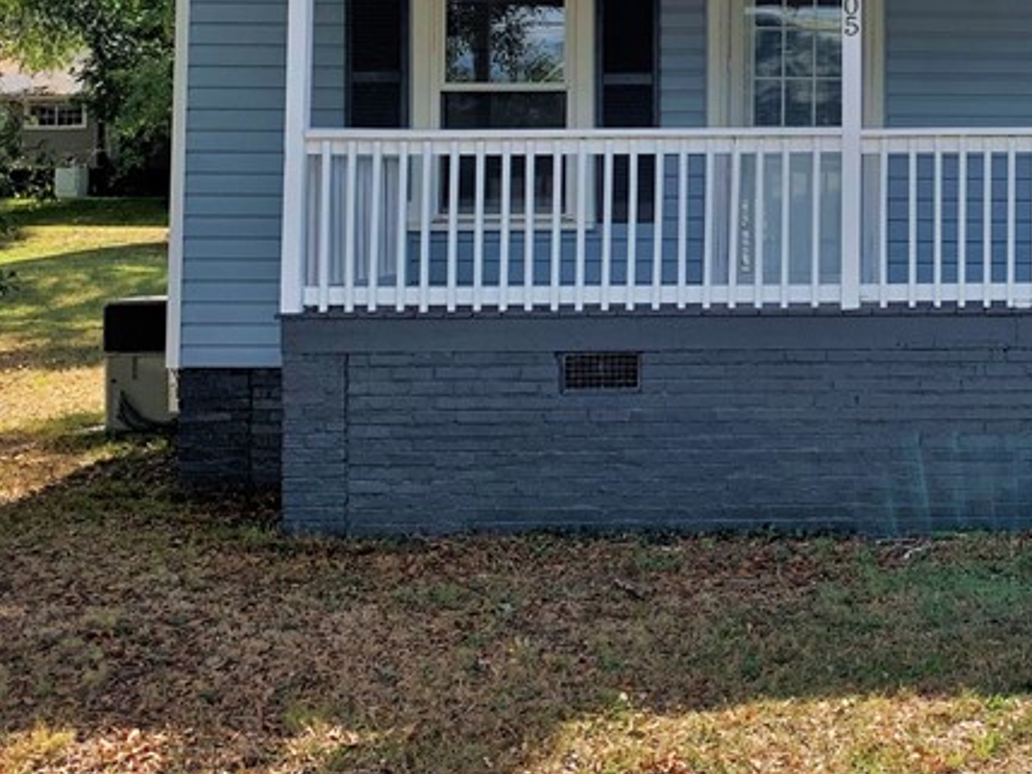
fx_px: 1849
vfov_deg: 23.3
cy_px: 153
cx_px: 1046
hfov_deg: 29.1
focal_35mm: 62
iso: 25
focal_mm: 4.25
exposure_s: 1/2075
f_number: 1.8
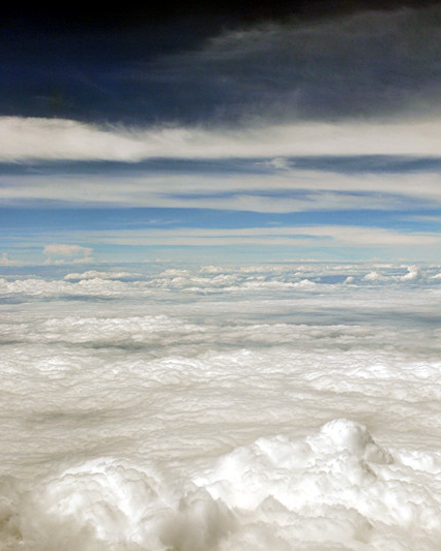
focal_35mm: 55
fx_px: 898
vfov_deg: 34.2
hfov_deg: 26.7
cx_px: 395
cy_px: 276
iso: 100
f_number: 11
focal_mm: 26
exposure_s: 1/500
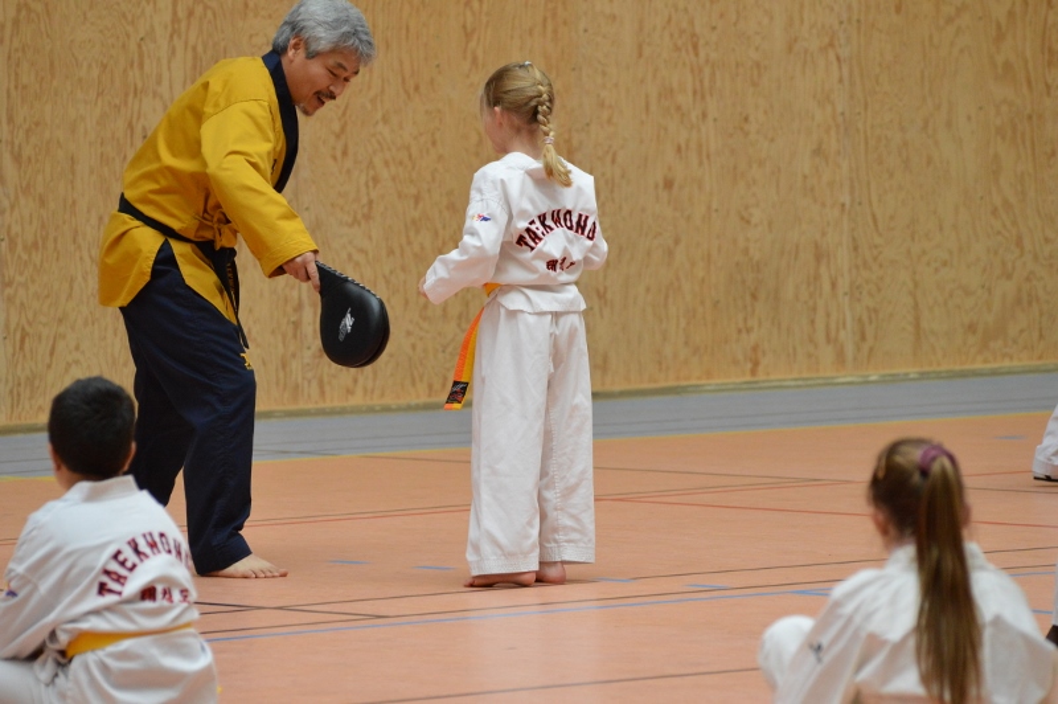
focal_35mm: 255
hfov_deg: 8.1
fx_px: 7488
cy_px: 352
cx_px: 529
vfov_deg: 5.4
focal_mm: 170
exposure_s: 1/500
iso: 2200
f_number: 4.5
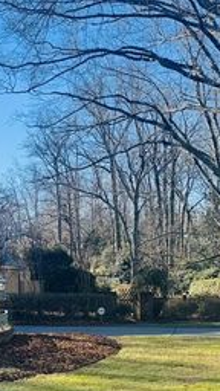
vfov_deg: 40.2
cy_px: 256
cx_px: -142
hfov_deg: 19.4
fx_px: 529
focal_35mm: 51
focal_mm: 6.76
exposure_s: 1/2105
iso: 80
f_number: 1.78
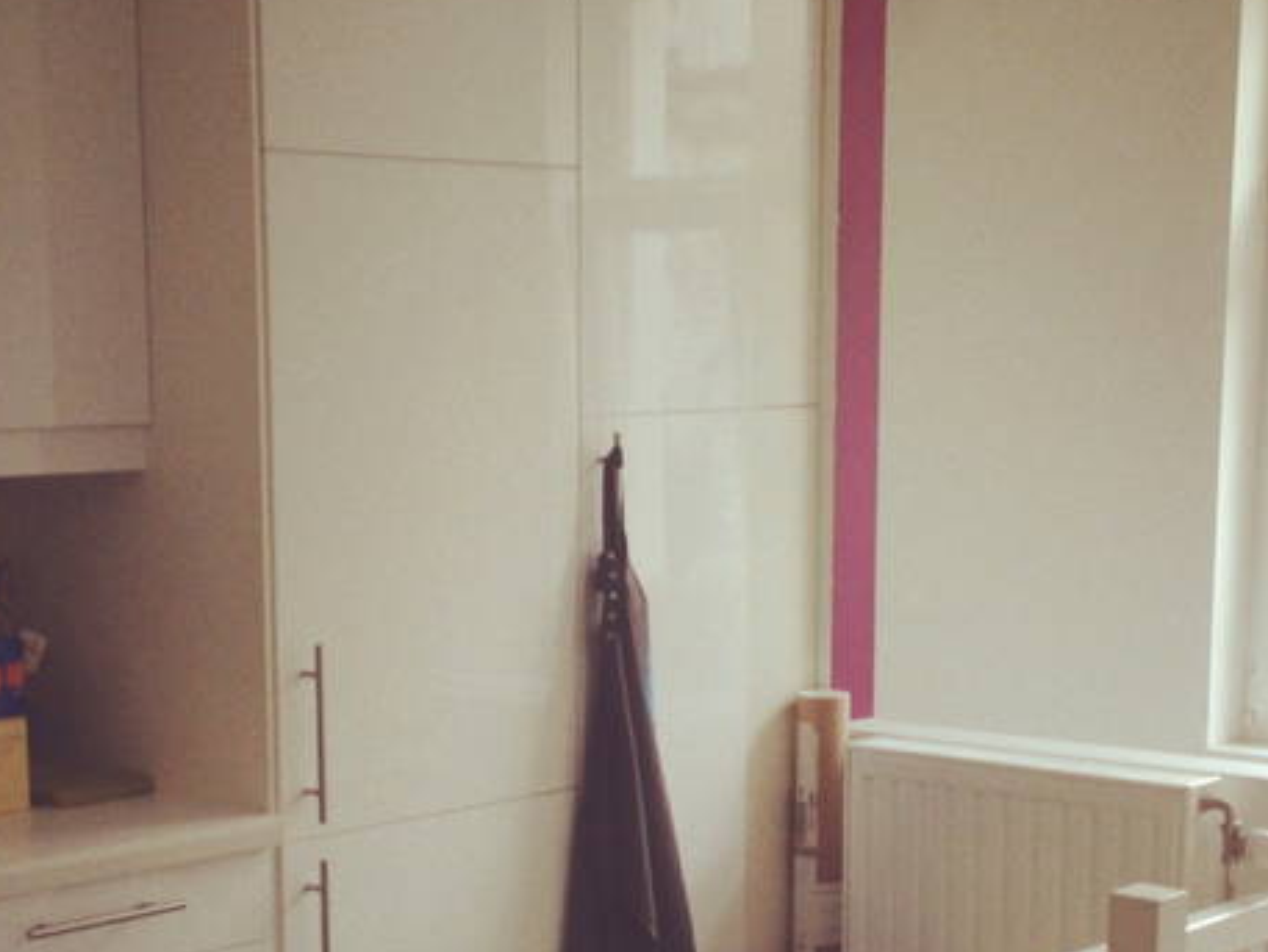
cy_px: 802
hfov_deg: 33.7
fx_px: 2088
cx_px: 572
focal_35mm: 57
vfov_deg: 25.1
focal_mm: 4.12
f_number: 2.4
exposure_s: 1/20
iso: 50
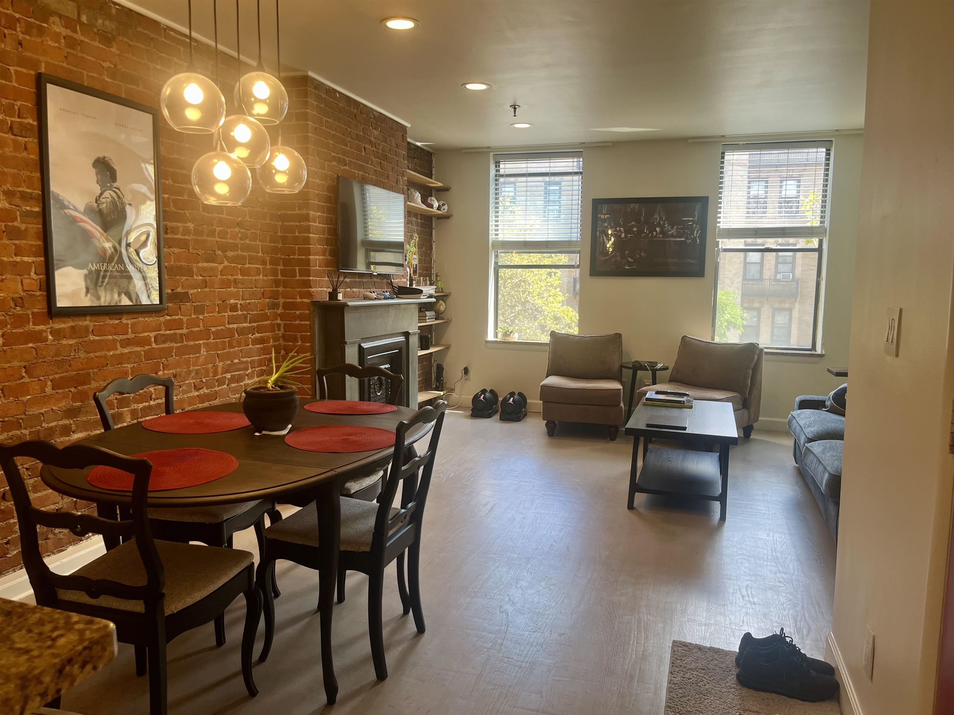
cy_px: 358
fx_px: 717
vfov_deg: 53.1
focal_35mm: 26
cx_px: 477
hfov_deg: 67.3
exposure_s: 1/120
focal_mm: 5.1
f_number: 1.6
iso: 64
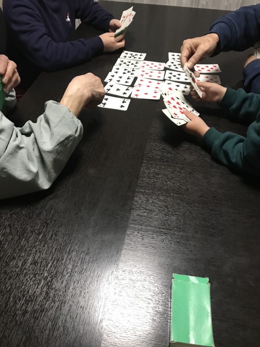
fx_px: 280
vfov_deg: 63.4
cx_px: 130
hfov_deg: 49.7
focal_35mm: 28
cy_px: 174
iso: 80
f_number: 1.8
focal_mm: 3.99
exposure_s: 1/15
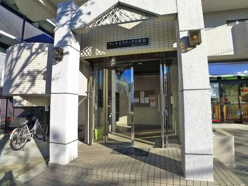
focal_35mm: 24
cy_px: 93
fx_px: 172
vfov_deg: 56.8
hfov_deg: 71.6
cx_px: 124
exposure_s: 1/500
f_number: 4
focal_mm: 5.1
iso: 400
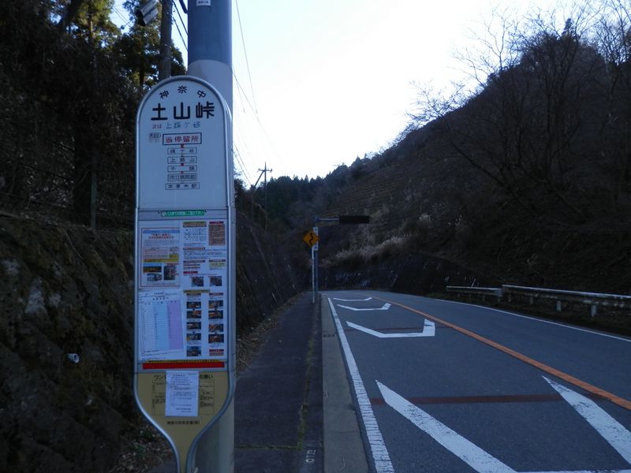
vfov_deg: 54.9
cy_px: 236
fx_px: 456
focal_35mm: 25
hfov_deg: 69.4
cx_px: 316
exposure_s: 1/200
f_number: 3
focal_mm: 4.5
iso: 80
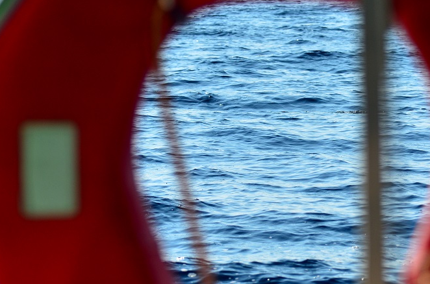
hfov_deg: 11.4
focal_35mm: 181
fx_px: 2157
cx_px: 315
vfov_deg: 7.5
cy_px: 115
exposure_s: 1/3200
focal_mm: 80
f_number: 4.5
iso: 400
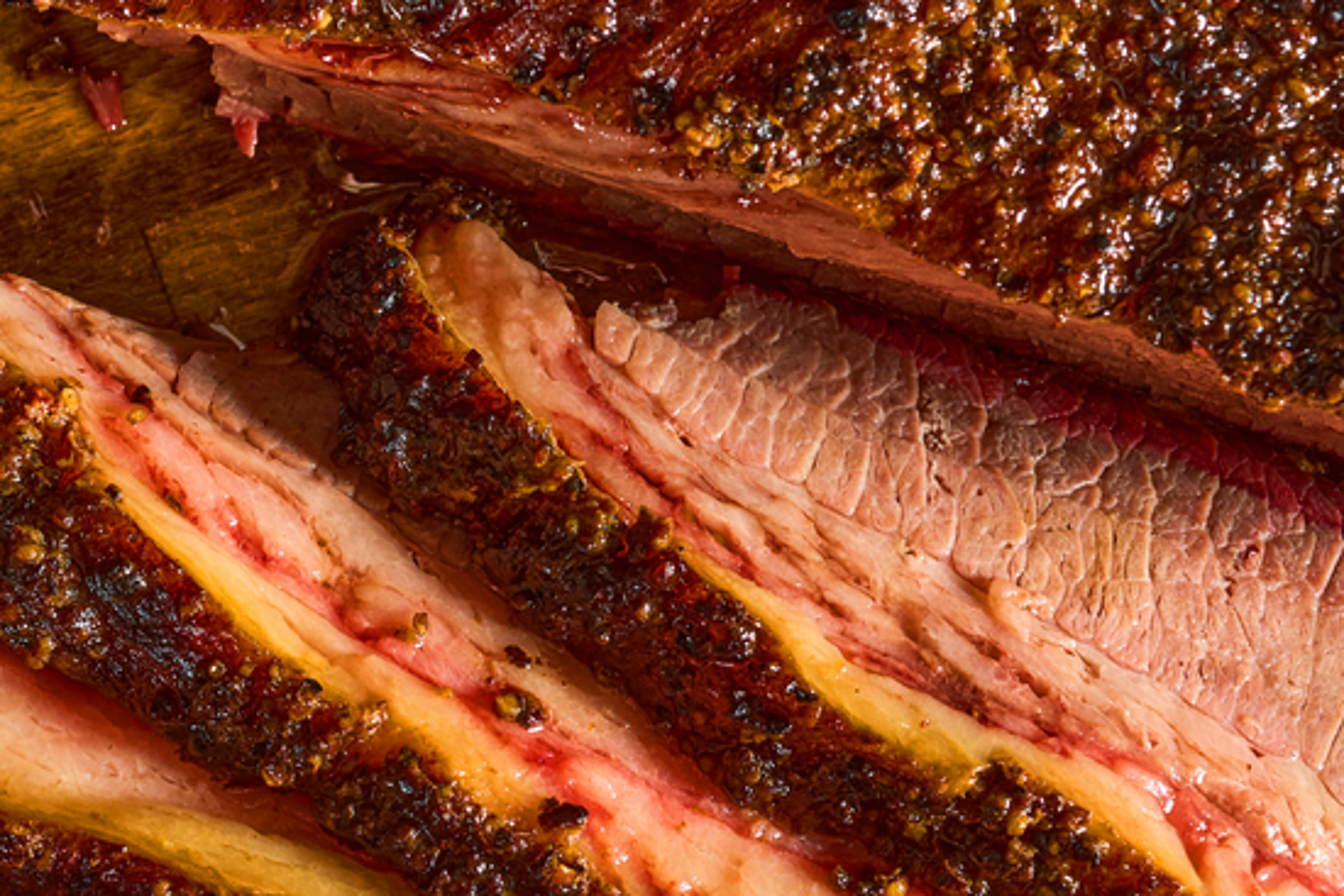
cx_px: 181
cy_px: 487
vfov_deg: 10.5
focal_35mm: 131
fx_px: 4892
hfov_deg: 15.5
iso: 100
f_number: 13
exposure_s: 1/200
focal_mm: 60
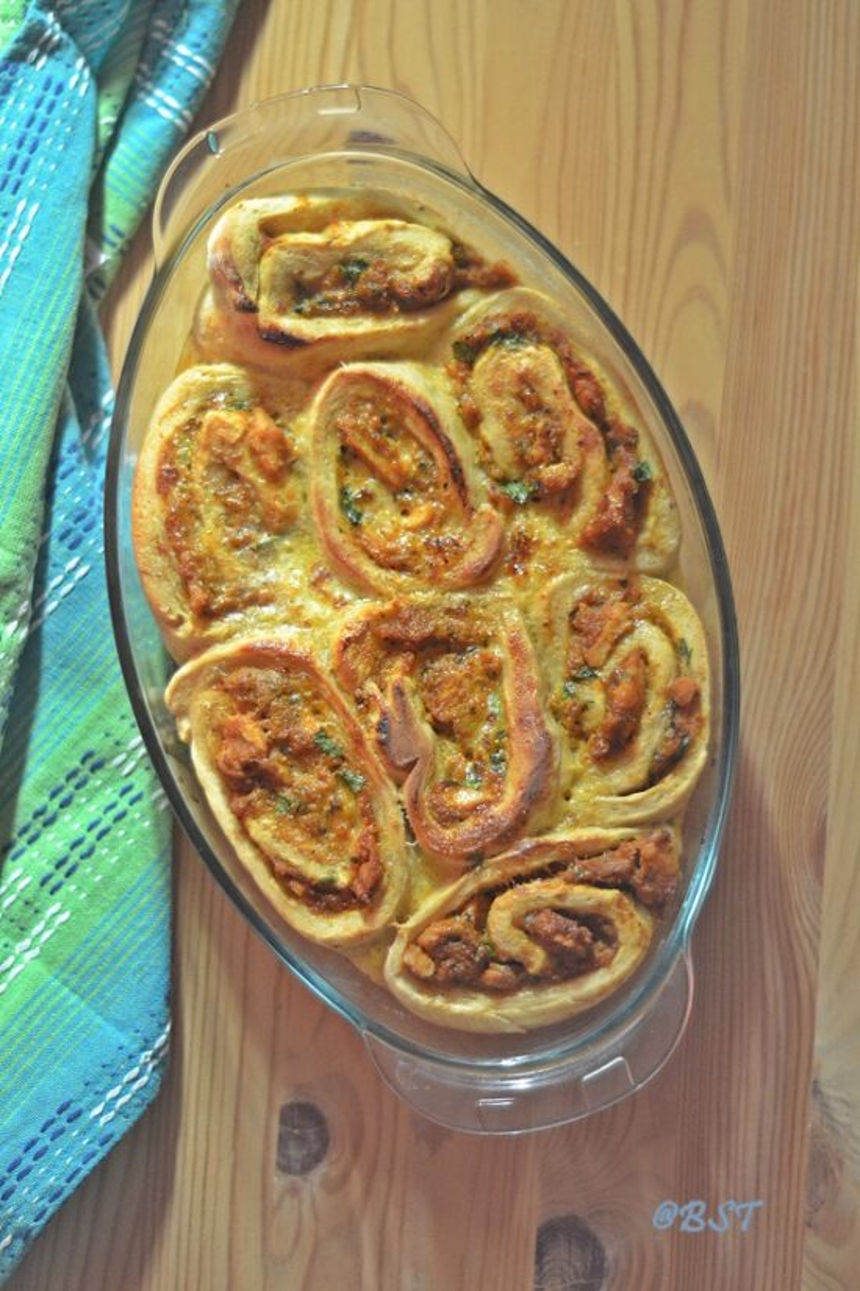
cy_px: 646
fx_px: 2687
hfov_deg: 18.2
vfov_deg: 27.0
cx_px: 430
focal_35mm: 75
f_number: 1.8
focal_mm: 50
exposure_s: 1/60
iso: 1400
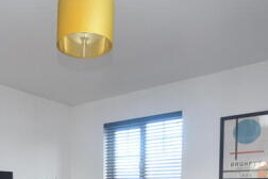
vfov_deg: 30.1
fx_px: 290
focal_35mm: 39
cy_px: 204
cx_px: 68
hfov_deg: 47.7
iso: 800
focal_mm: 10
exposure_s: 1/60
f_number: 4.5
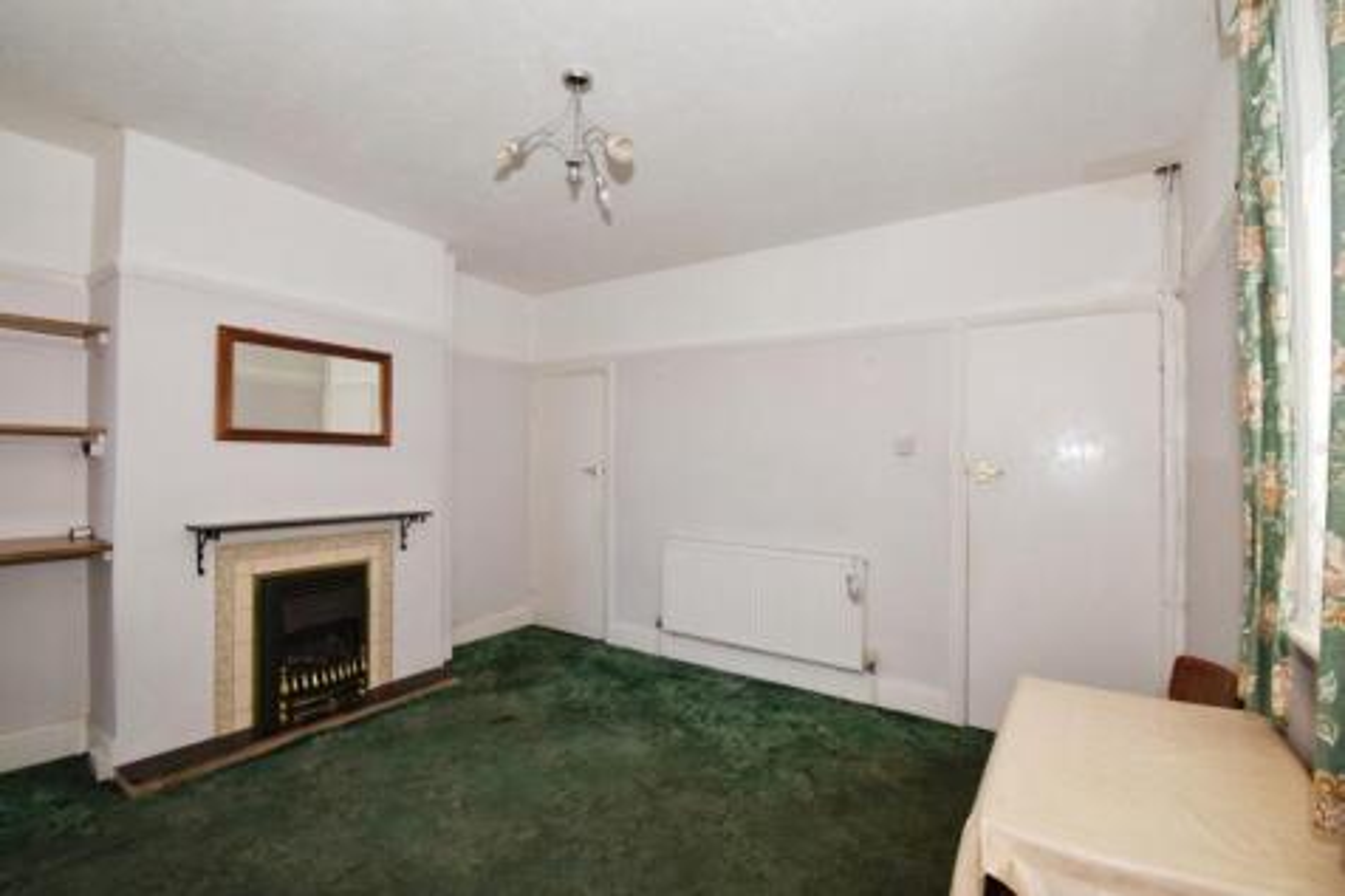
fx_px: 560
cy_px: 448
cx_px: 672
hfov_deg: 100.4
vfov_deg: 77.3
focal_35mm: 15
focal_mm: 10
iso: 1000
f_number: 20
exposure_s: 1/60
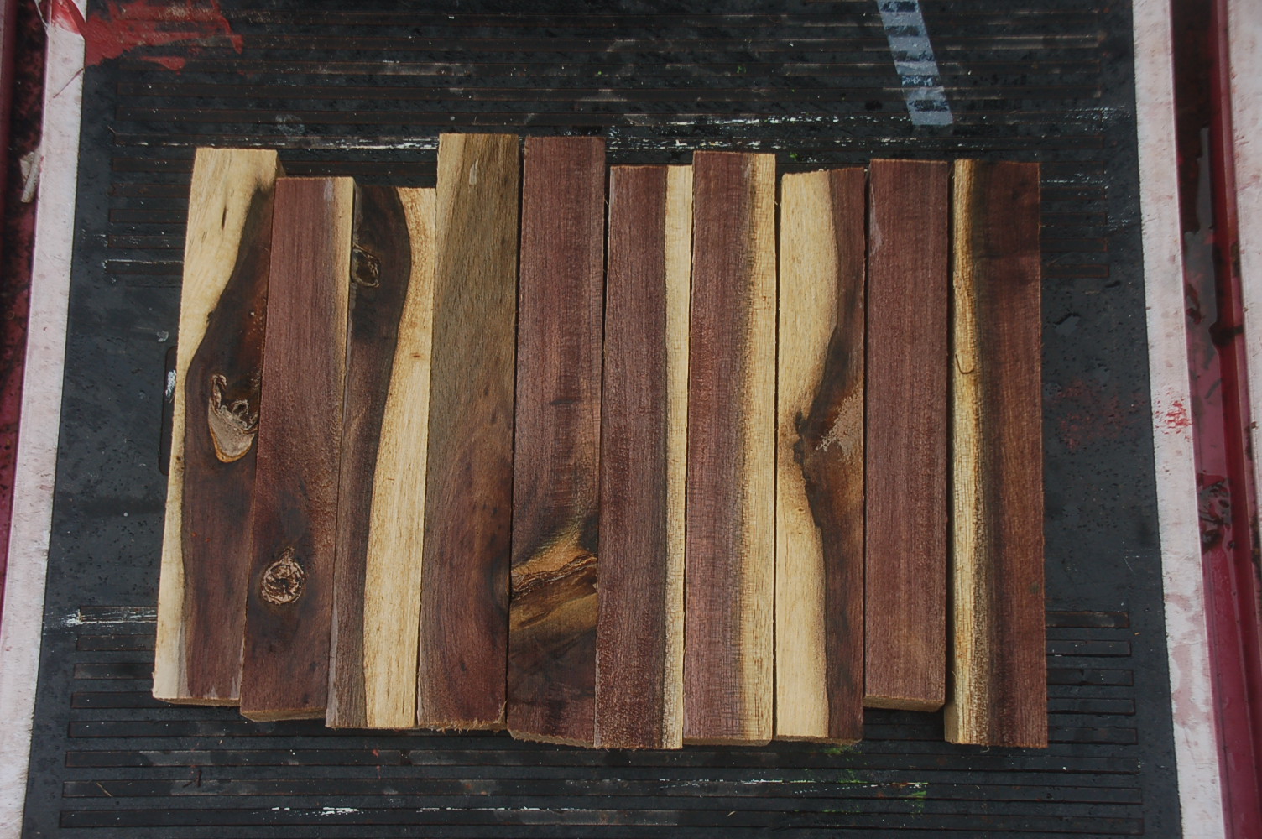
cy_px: 420
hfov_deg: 37.9
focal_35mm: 52
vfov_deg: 25.7
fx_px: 1839
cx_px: 631
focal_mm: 35
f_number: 5.6
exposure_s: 1/125
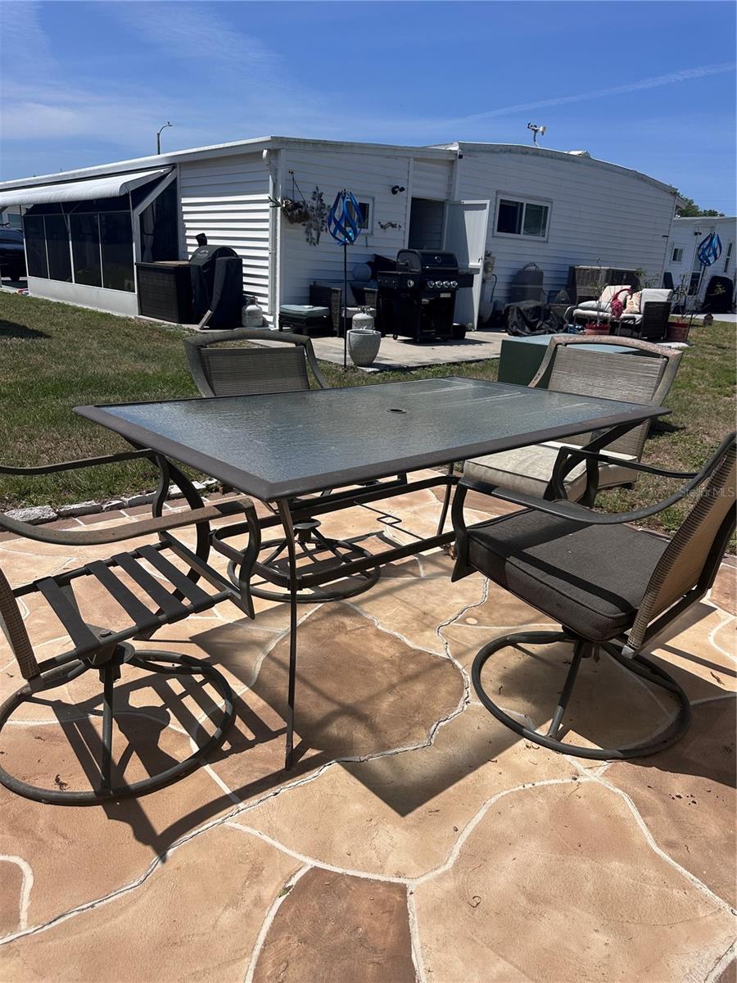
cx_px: 368
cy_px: 492
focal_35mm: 24
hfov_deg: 56.8
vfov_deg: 71.6
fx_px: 681
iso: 80
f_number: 1.78
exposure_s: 1/7576
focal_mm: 6.86
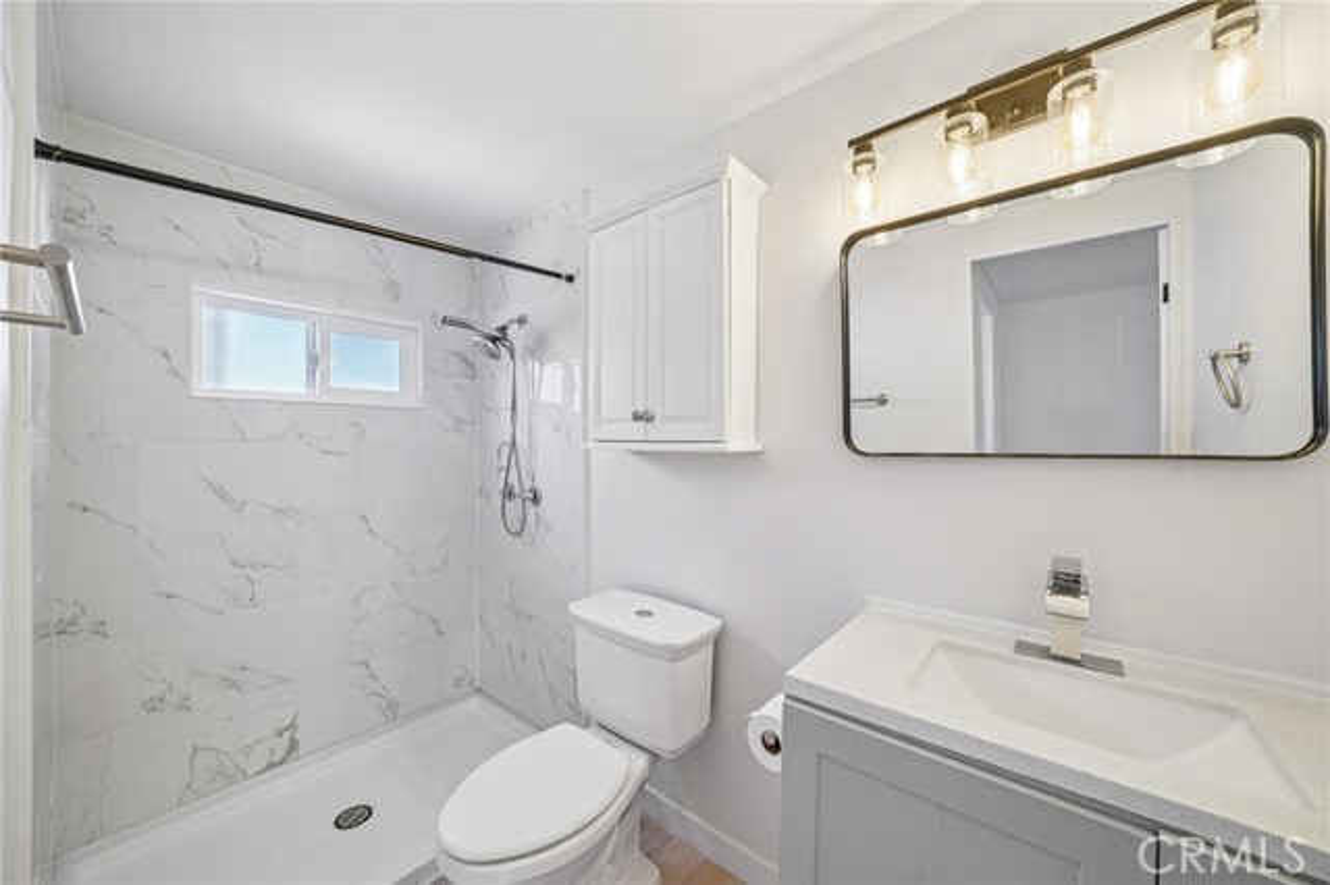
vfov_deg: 89.9
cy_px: 442
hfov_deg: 112.6
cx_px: 665
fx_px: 443
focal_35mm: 12
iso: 400
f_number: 8
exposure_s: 1/20
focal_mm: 12
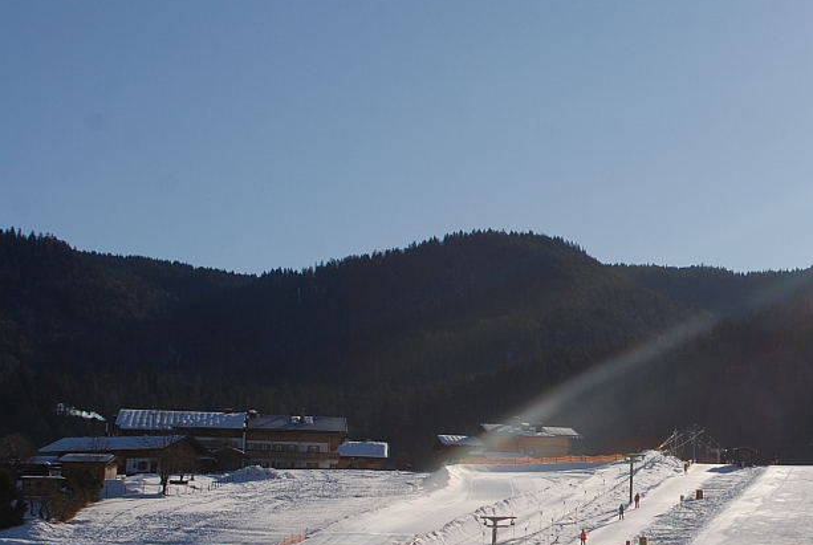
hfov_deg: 20.2
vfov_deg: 14.1
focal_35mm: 97
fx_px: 2195
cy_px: 347
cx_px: 847
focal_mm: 31
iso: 100
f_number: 10
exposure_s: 1/400
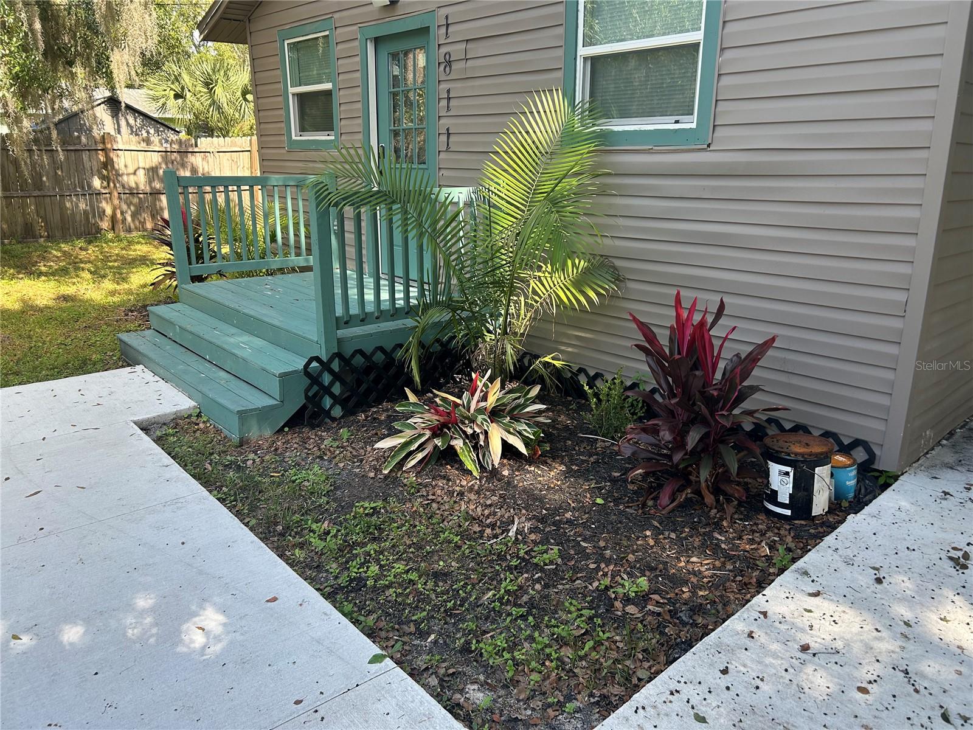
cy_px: 365
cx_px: 486
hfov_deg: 67.3
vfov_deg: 53.1
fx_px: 731
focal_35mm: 26
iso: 50
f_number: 1.5
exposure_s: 1/461
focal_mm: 5.7
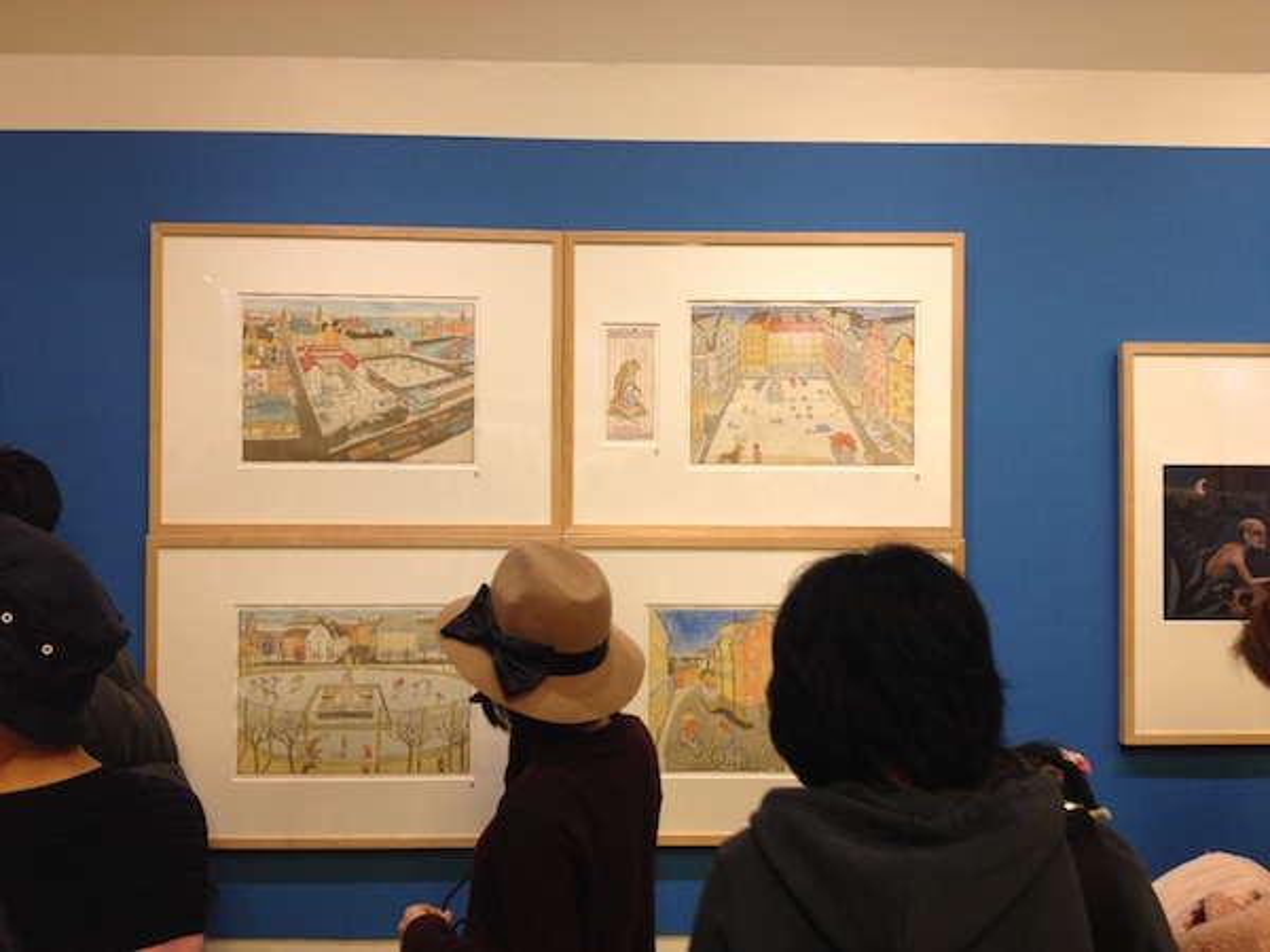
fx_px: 1284
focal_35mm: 35
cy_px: 476
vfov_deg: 40.7
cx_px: 635
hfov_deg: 52.6
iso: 50
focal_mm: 4.28
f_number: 2.4
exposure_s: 1/20
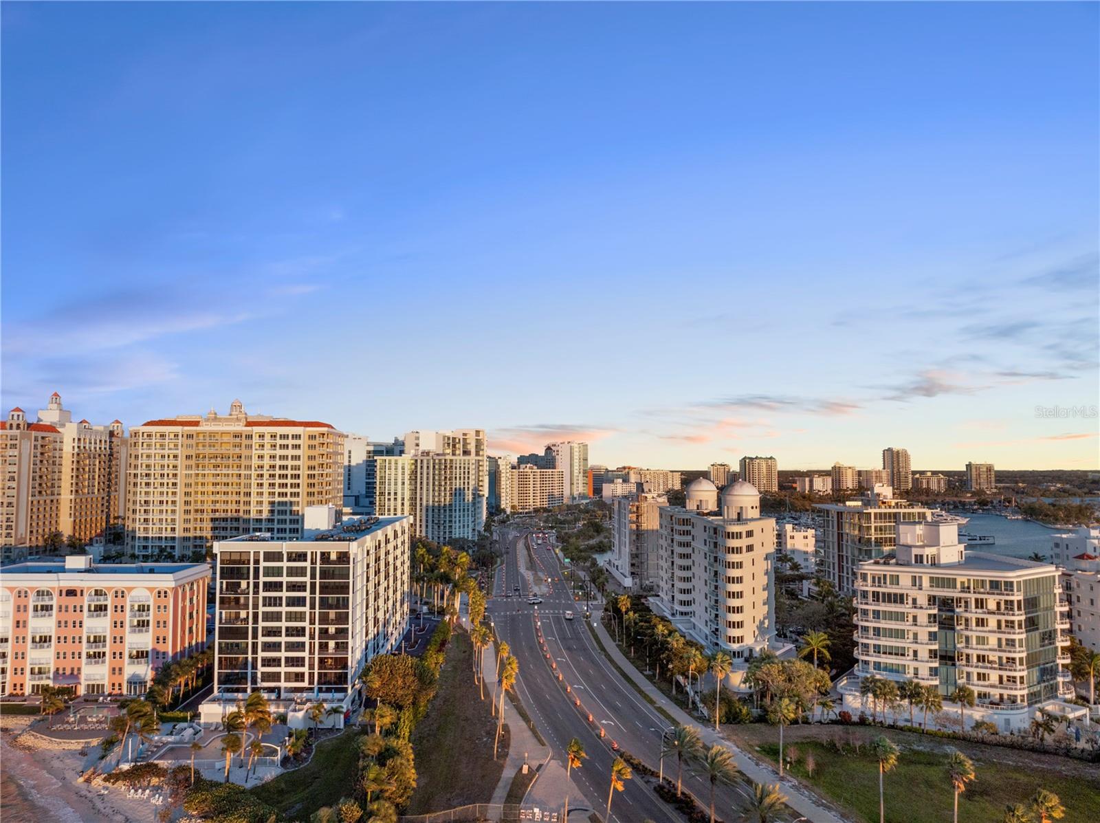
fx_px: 762
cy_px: 412
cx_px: 550
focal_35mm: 24
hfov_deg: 71.6
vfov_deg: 56.7
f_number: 2.8
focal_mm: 12.29
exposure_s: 1/50
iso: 200
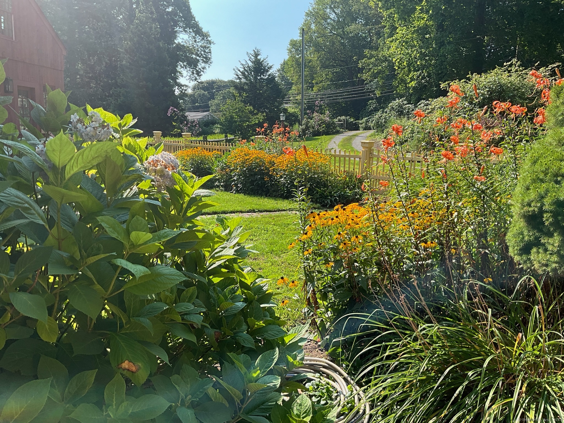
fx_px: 472
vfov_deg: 48.2
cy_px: 212
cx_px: 282
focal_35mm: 29
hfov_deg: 61.7
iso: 25
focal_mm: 3
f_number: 1.8
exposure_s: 1/606
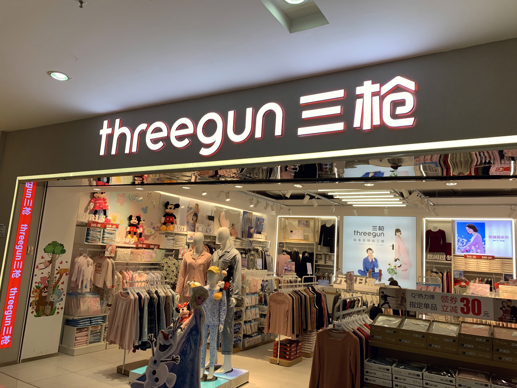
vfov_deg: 53.1
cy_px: 194
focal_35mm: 26
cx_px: 258
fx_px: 388
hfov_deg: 67.3
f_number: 1.8
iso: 25
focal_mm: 4.25
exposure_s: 1/119
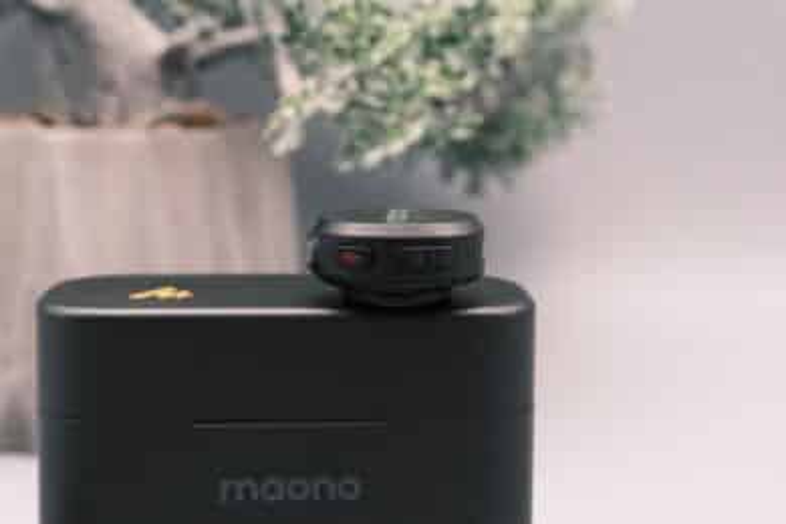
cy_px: 262
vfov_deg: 18.2
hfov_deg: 27.0
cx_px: 393
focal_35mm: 75
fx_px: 1637
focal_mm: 50
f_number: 8
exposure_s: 1/150
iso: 1600
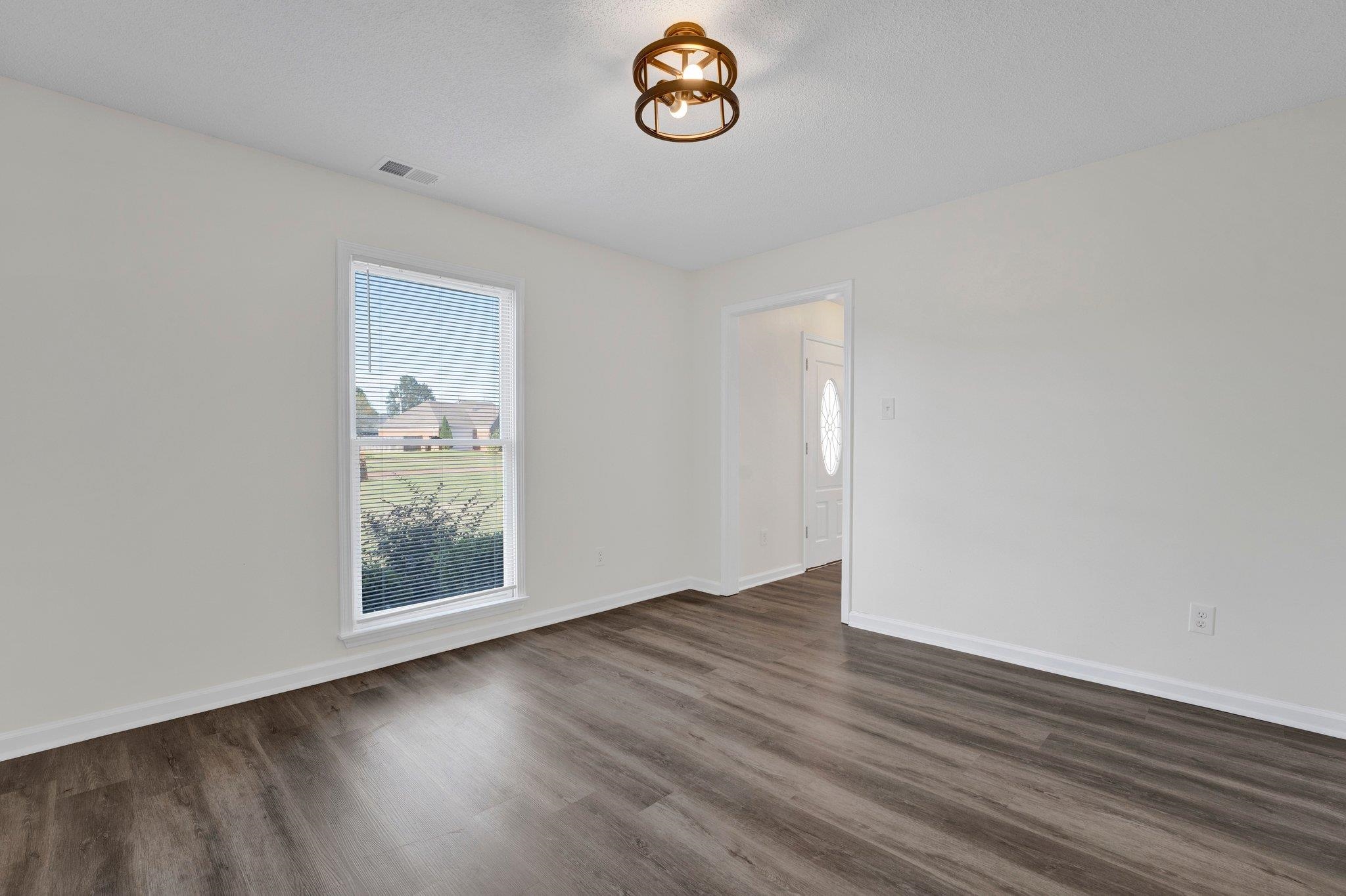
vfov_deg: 74.8
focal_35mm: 16
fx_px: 587
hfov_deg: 97.8
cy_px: 448
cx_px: 673
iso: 400
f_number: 8
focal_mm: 15.7
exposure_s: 1/25
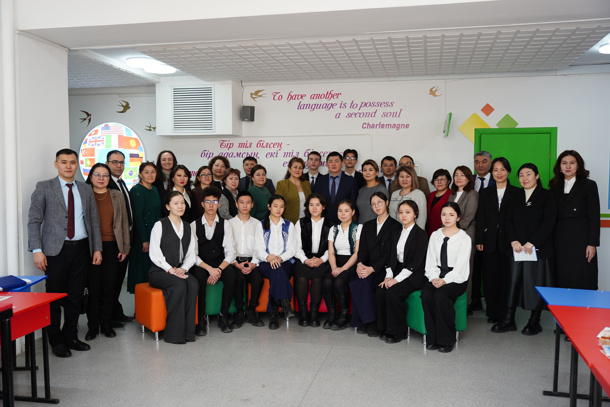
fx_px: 542
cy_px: 204
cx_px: 305
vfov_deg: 41.1
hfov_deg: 58.7
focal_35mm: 32
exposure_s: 1/160
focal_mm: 32
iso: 200
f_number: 2.8
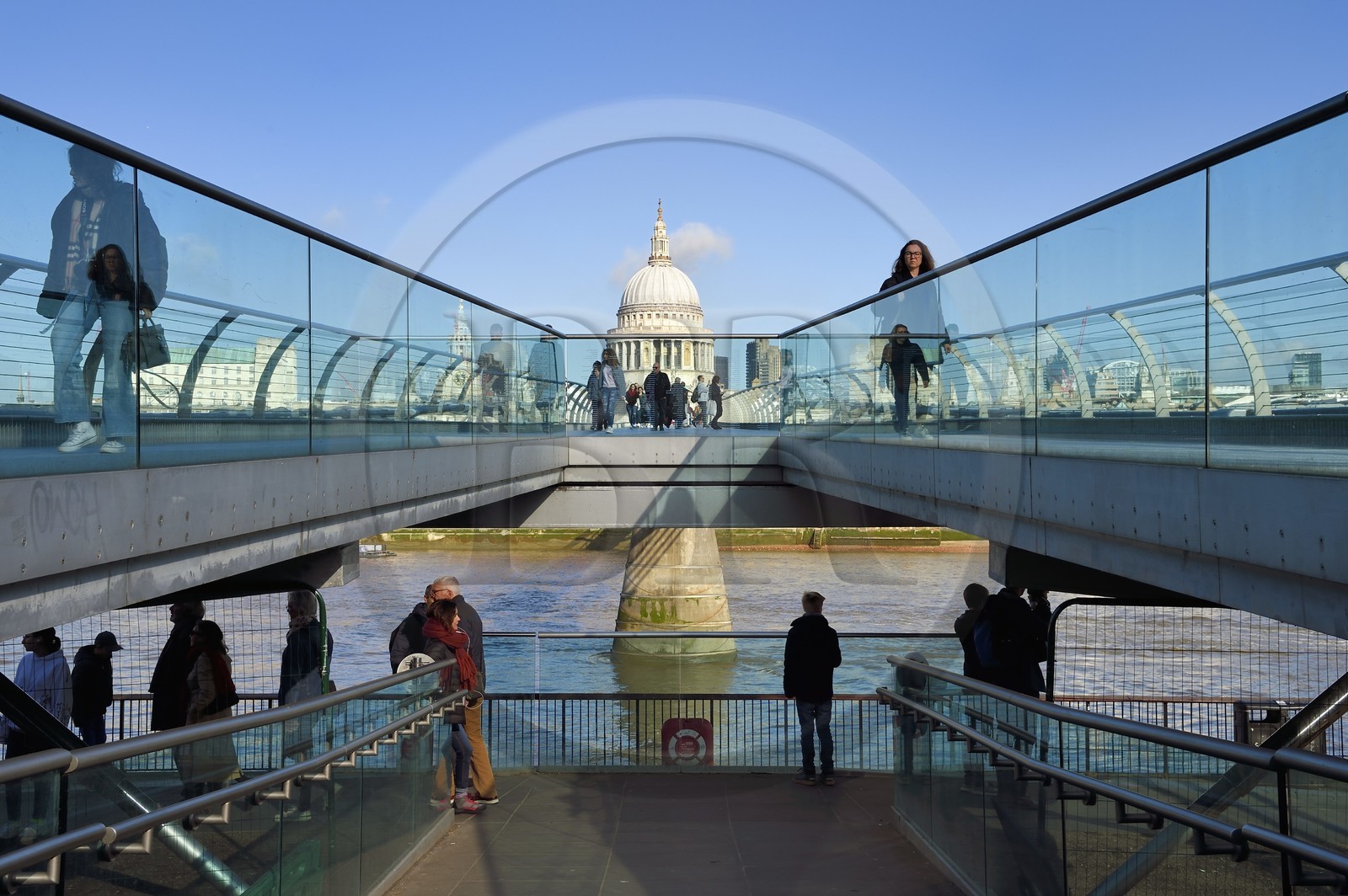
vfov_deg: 31.8
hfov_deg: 46.4
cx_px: 674
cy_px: 448
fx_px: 1571
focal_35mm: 42
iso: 200
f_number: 13
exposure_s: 1/250
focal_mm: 42
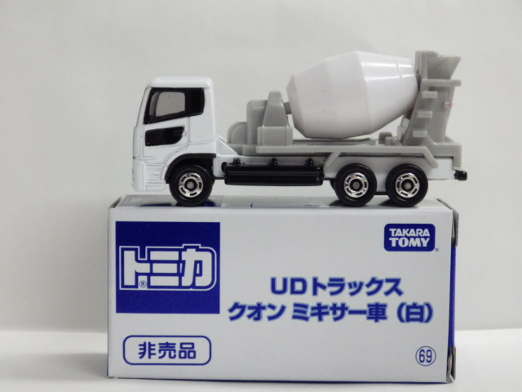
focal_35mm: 87
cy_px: 196
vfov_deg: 17.0
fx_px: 1312
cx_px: 261
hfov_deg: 22.5
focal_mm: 15.6
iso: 800
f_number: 4.4
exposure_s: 1/60
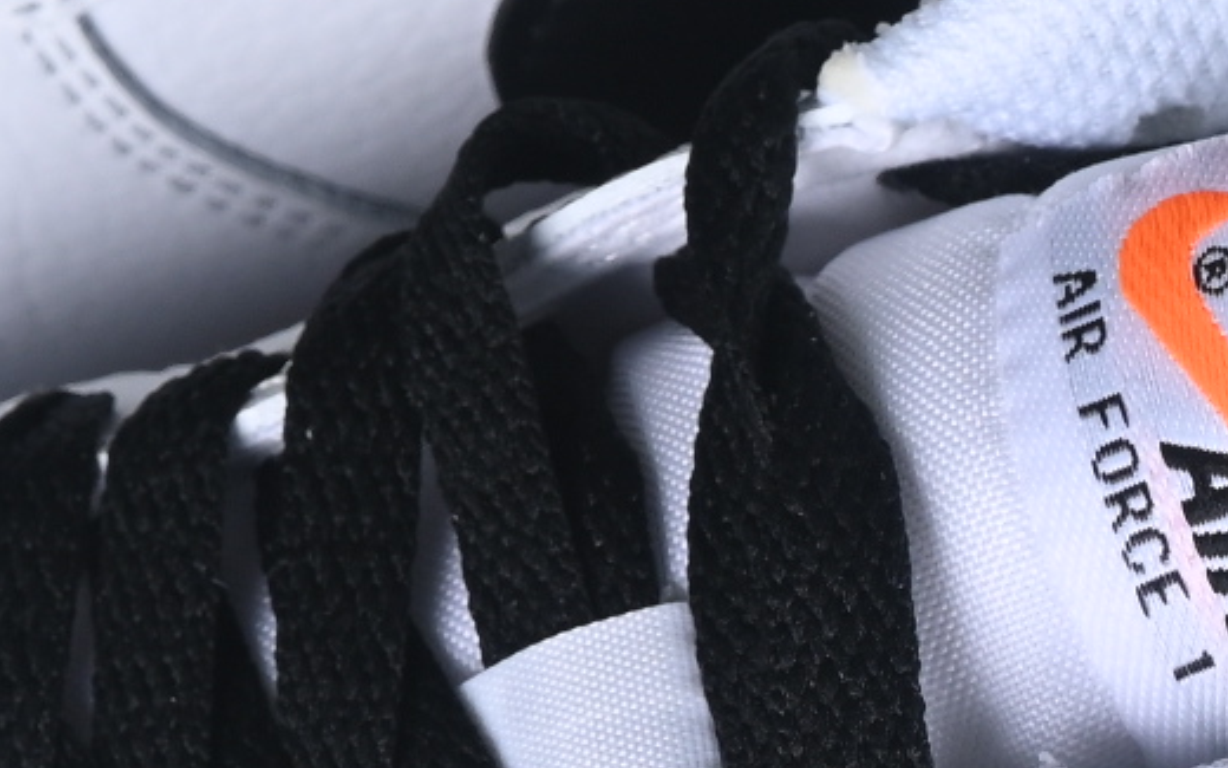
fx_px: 13688
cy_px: 380
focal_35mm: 409
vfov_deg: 3.2
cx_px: 524
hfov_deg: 5.1
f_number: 7.1
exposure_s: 1/100
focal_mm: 50
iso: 160
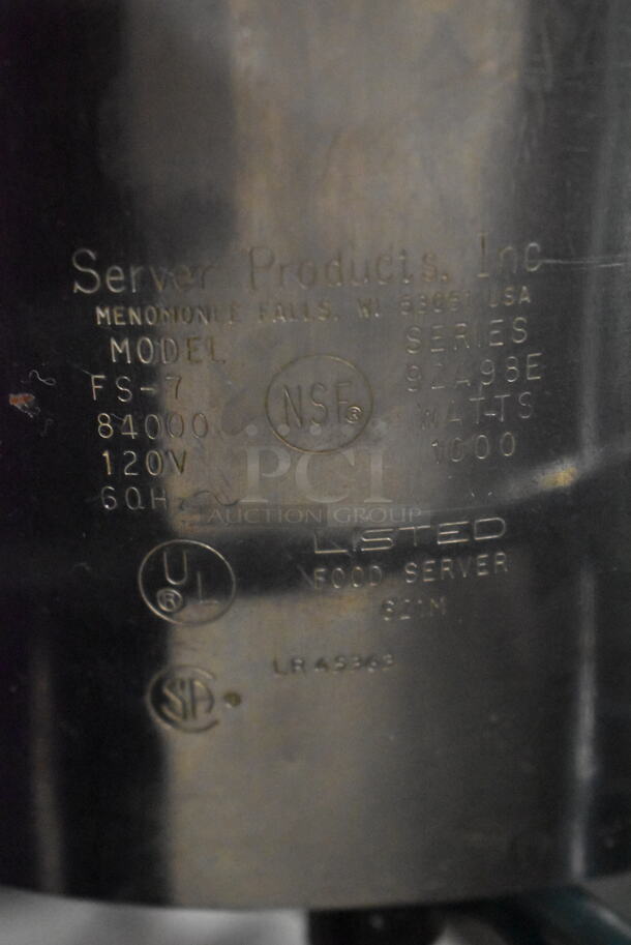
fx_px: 1969
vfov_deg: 27.0
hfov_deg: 18.2
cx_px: 316
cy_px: 472
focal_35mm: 75
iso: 12800
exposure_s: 1/80
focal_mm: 50
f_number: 5.6
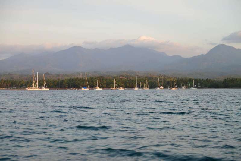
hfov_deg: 28.8
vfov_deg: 19.5
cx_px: 120
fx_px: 469
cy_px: 80
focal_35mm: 70
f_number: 3.5
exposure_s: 1/250
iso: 100
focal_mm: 70
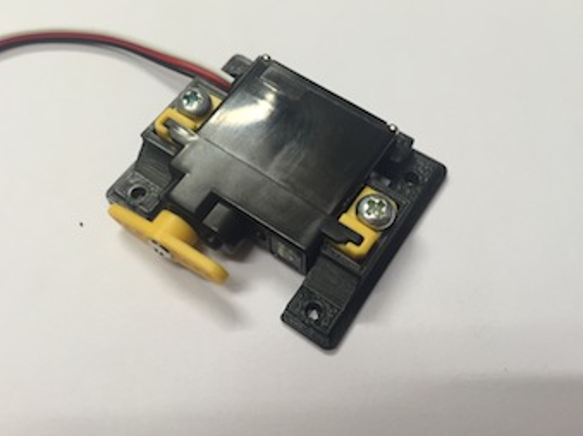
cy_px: 217
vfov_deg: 46.8
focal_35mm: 30
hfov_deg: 60.0
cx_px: 287
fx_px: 505
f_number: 2.2
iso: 64
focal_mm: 4.15
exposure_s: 1/33
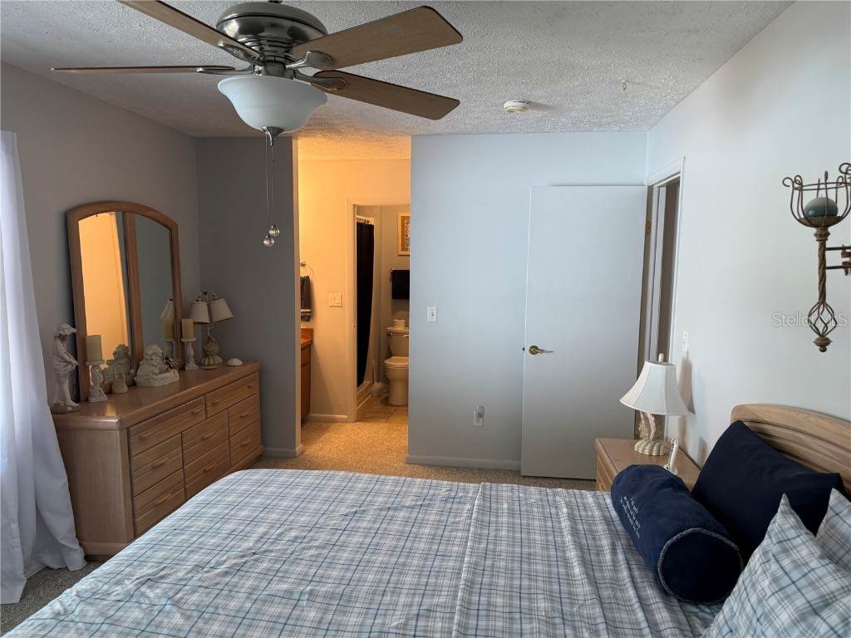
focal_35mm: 24
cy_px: 319
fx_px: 590
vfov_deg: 56.8
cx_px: 426
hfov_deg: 71.6
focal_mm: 6.76
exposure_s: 1/60
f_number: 1.78
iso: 160
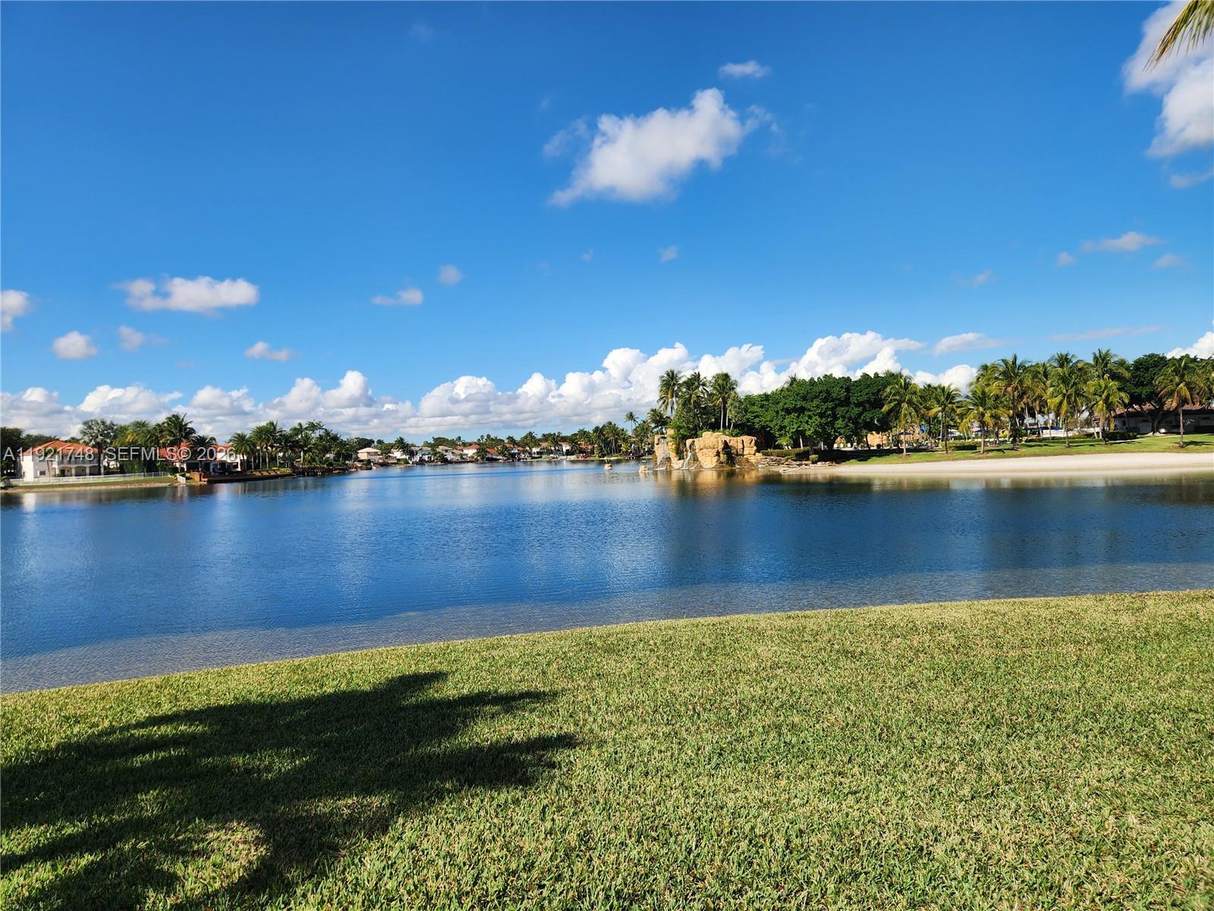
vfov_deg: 58.9
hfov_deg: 73.9
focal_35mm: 23
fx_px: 807
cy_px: 456
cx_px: 607
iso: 20
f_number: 1.8
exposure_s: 1/2043
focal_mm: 5.4
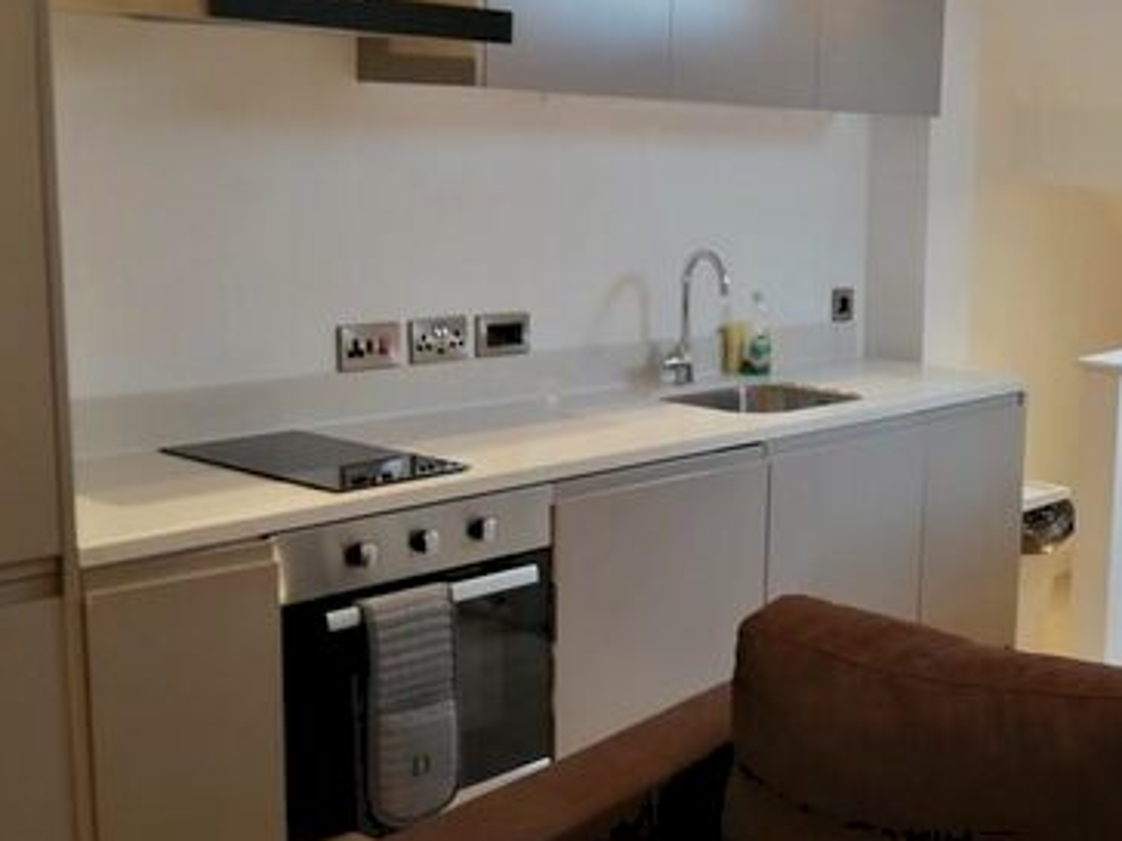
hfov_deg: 36.0
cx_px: 999
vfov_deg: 29.1
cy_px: 476
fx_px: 1621
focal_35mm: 50
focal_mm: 3.95
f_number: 1.8
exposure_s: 1/33.3
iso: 80
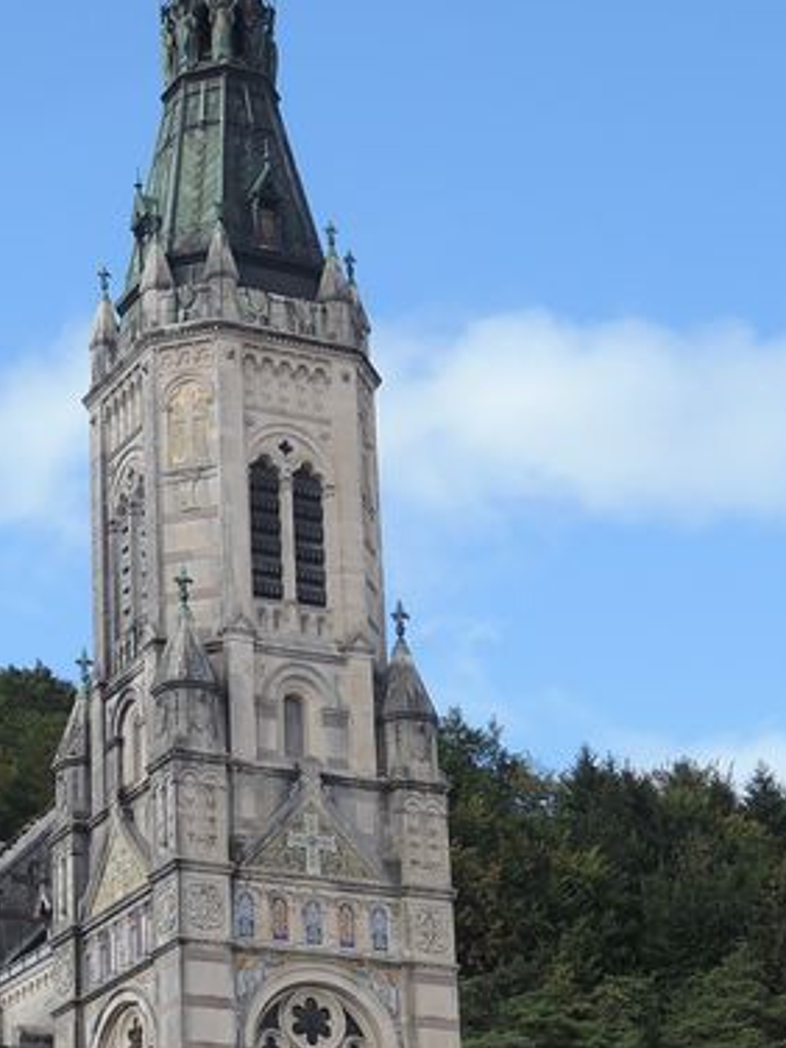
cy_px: 803
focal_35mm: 93
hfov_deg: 15.8
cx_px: 198
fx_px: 2816
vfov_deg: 20.9
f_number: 3.5
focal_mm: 7.5
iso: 80
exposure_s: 1/100
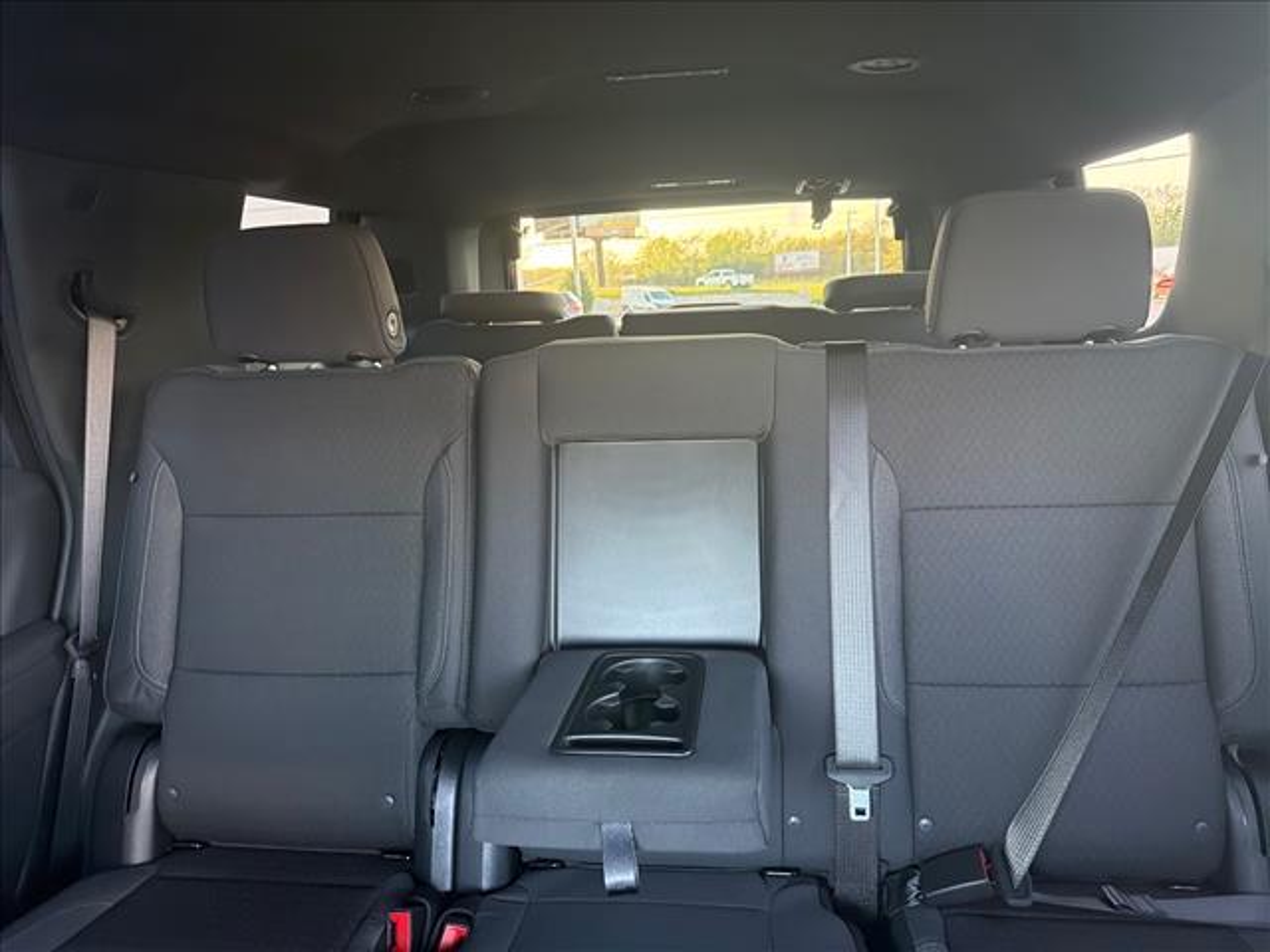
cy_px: 476
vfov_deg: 56.8
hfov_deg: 71.6
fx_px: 881
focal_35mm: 24
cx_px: 635
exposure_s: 1/60
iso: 640
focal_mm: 6.76
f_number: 1.78
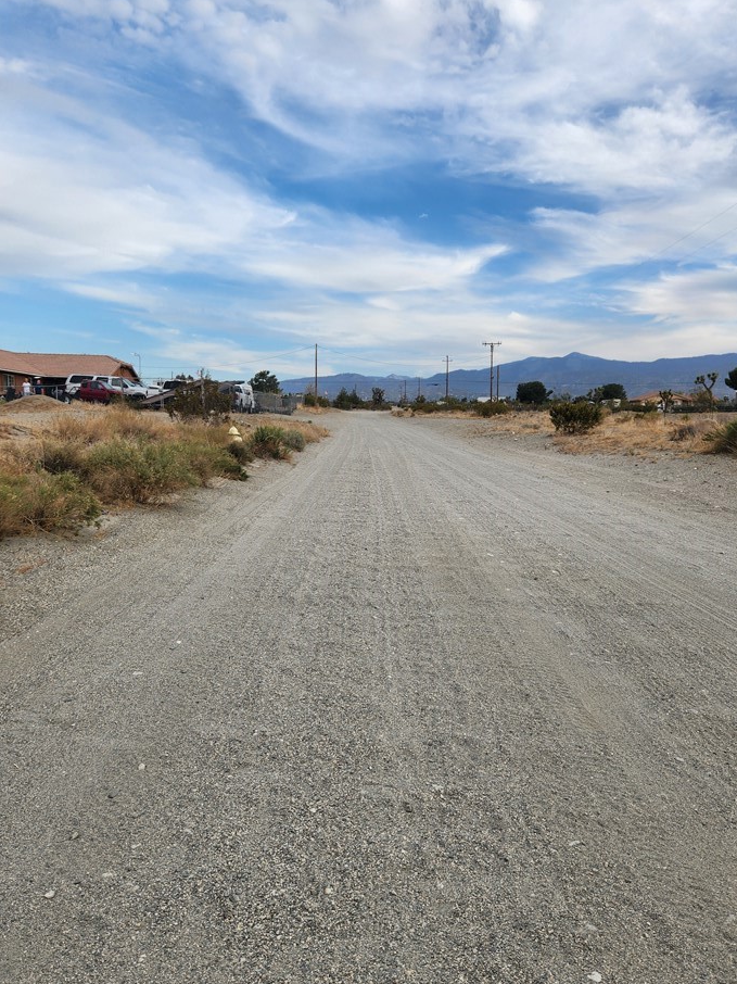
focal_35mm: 26
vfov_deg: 67.3
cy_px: 517
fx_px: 738
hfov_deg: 53.0
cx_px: 397
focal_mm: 5.4
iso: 20
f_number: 1.8
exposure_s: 1/859
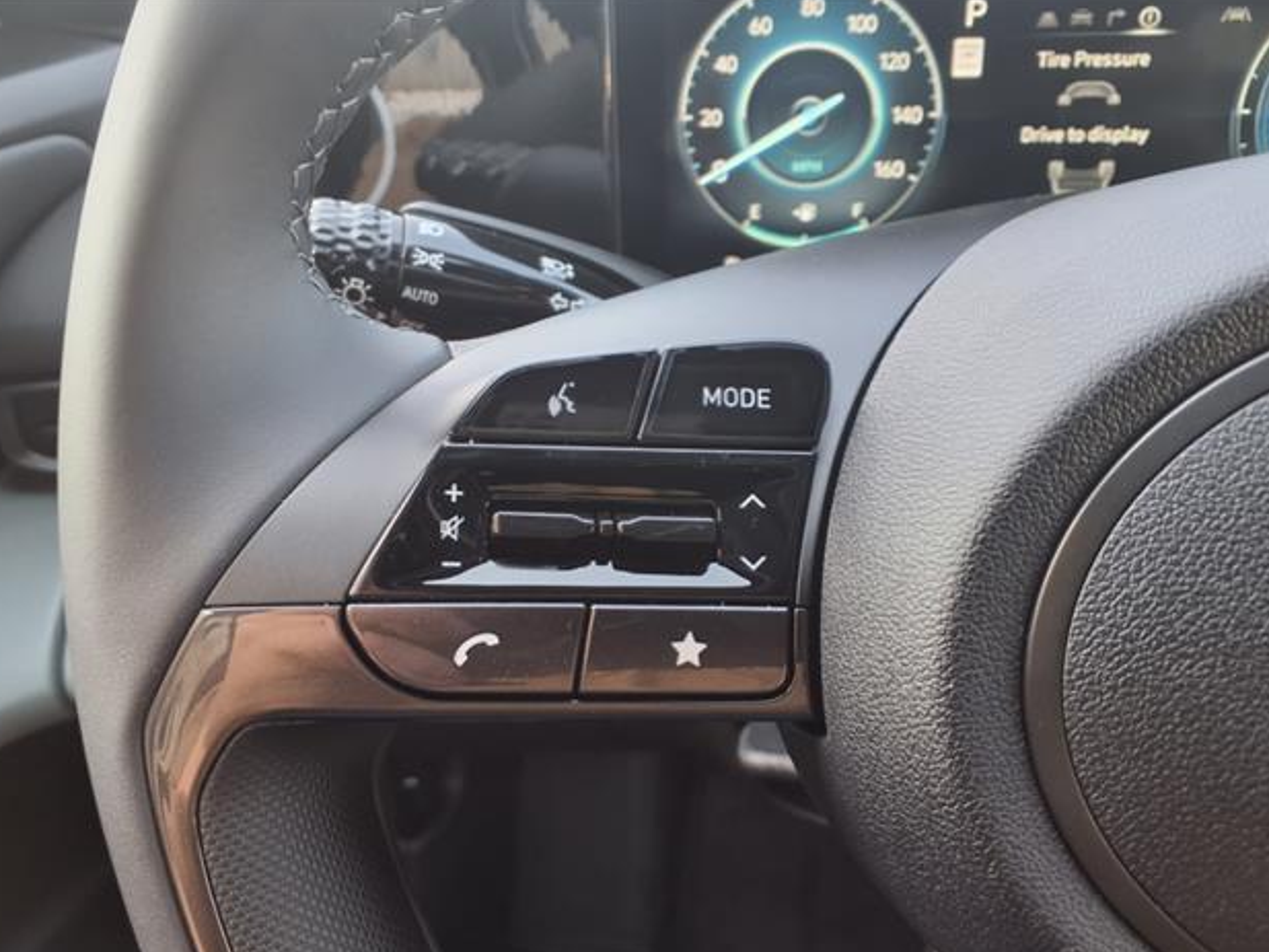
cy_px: 483
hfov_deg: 63.4
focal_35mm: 28
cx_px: 627
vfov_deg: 49.8
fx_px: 1027
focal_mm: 3.58
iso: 64
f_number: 1.9
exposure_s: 1/40
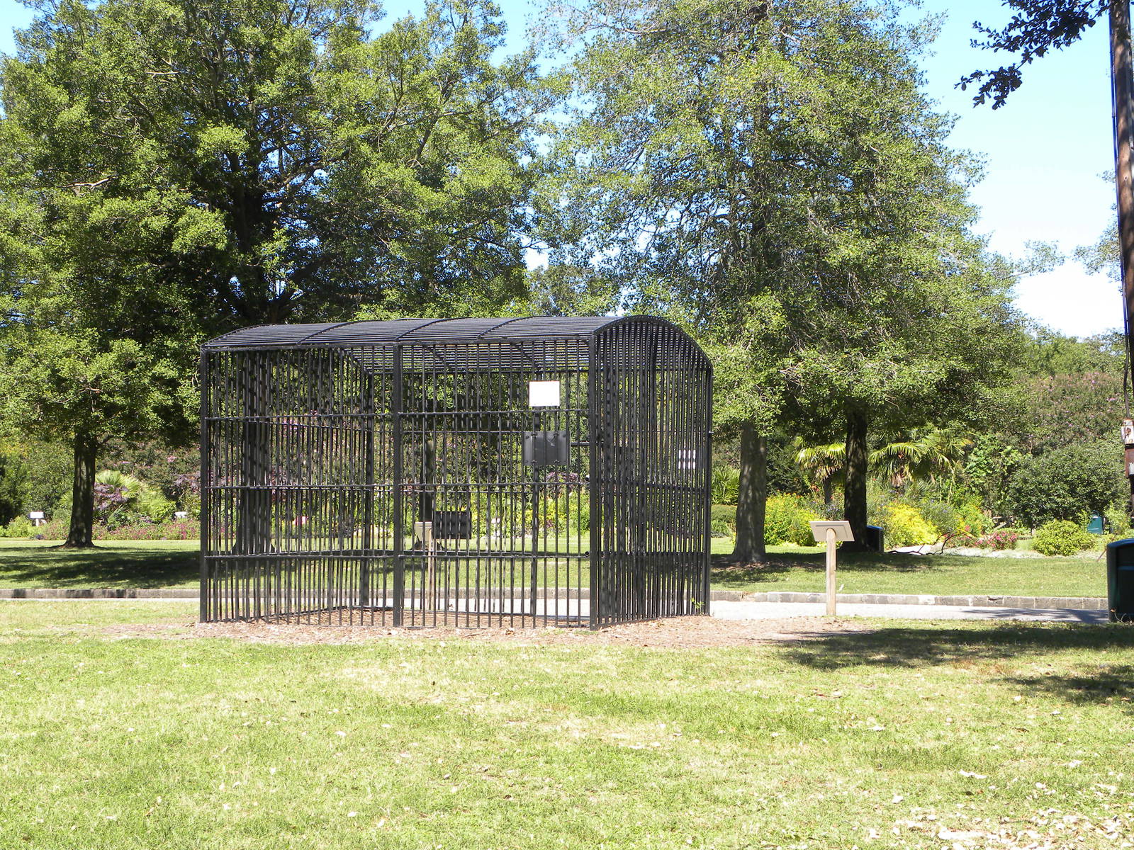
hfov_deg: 29.4
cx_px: 567
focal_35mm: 66
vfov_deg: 22.3
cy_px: 425
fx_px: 2162
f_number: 4.5
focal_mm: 11.8
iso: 64
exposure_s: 1/156
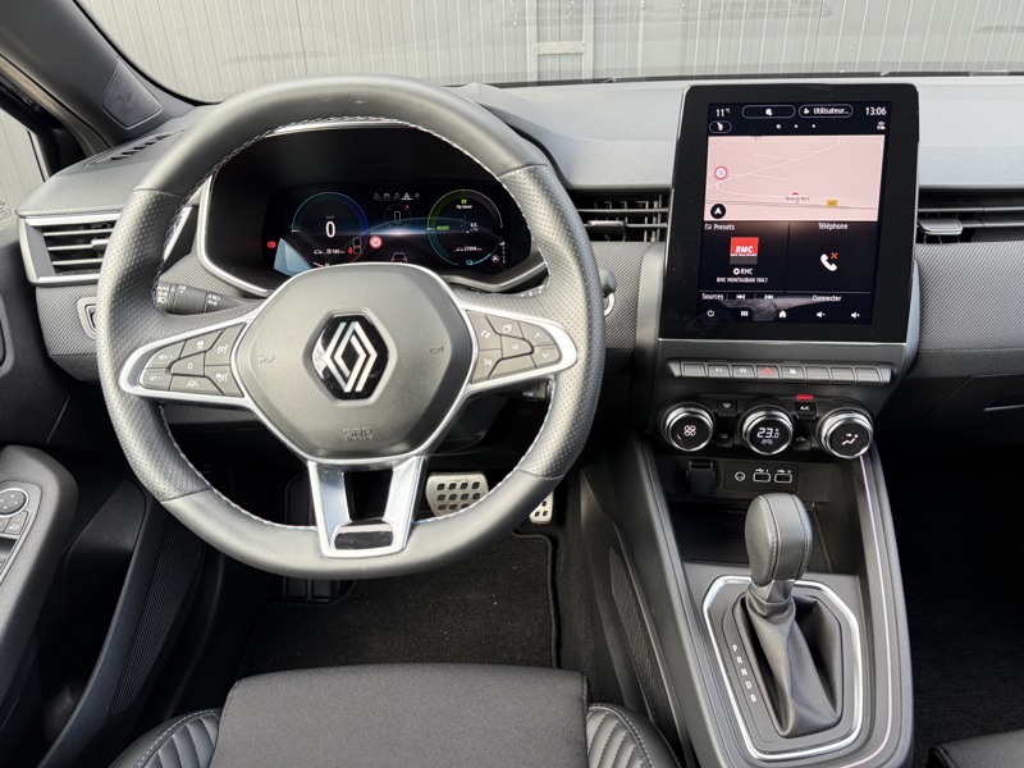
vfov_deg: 56.8
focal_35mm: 24
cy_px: 384
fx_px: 710
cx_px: 512
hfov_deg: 71.6
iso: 200
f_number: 1.78
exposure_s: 1/108
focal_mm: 6.76
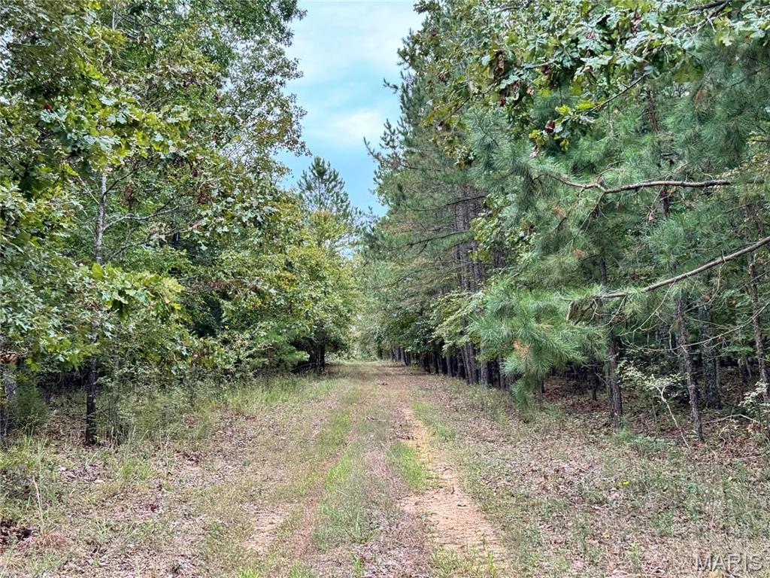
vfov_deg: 30.3
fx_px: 1068
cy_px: 289
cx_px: 385
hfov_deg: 39.7
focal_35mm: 48
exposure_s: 1/320
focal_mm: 6.76
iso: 64
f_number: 1.78
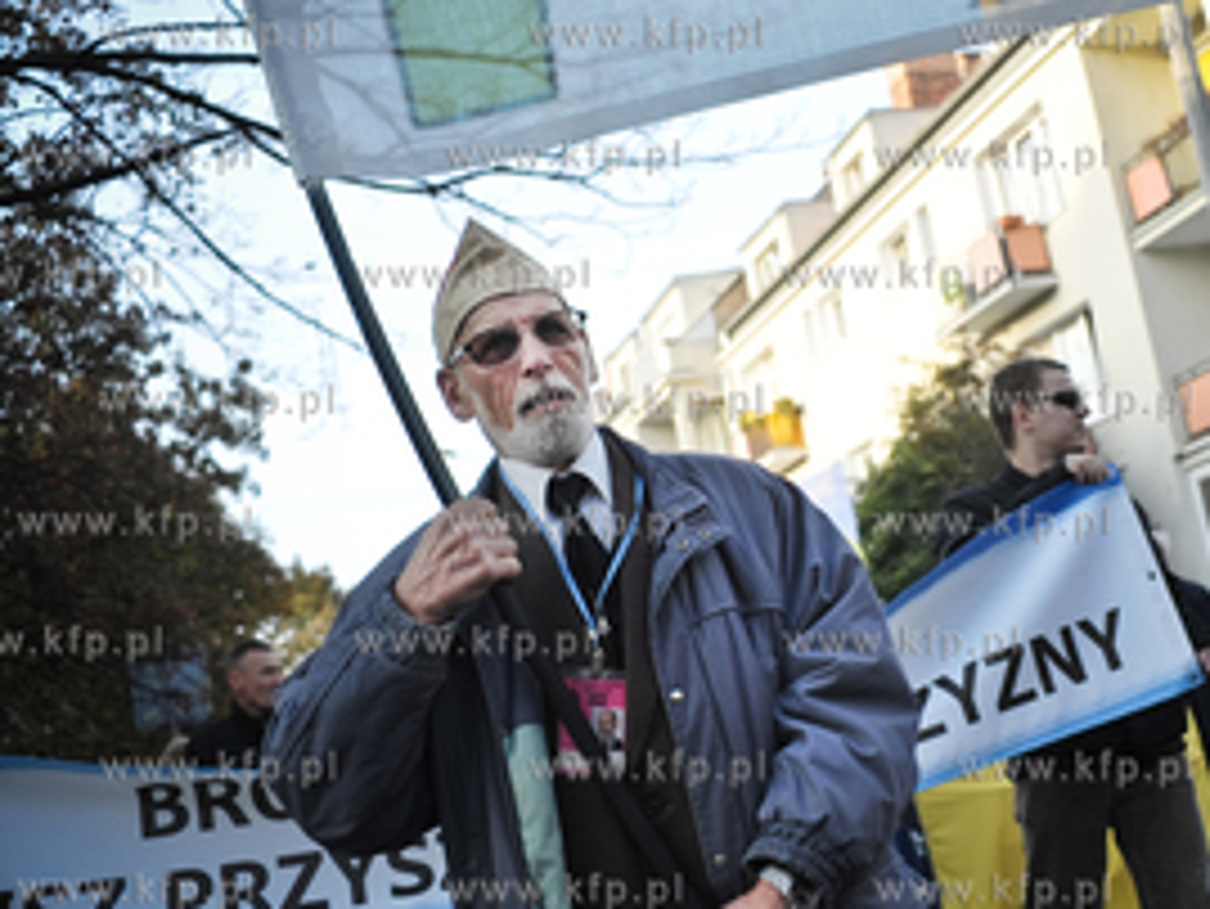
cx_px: 805
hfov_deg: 37.8
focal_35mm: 50
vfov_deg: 29.1
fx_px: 1749
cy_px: 459
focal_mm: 35
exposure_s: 1/500
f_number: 5.6
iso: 400
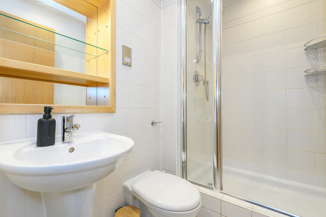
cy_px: 108
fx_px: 145
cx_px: 163
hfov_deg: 96.8
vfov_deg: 73.7
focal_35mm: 16
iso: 500
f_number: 8
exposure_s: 1/25
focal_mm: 16
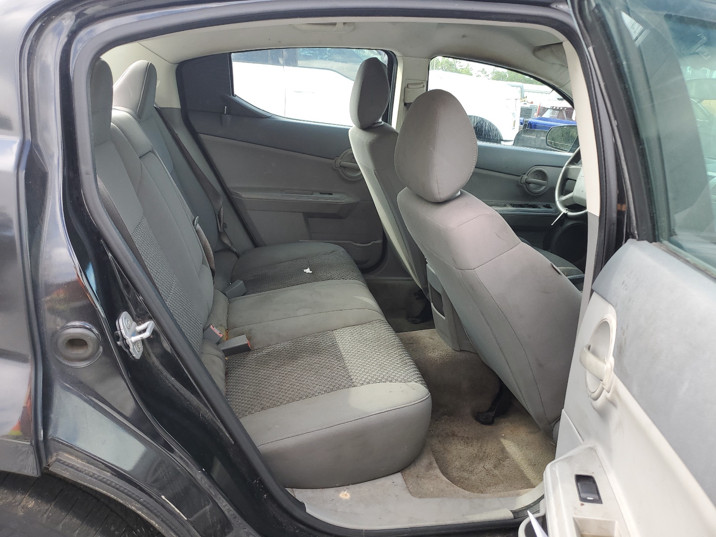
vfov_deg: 53.1
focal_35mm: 26
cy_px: 268
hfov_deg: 67.3
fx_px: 538
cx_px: 358
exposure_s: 1/244
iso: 50
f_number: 1.5
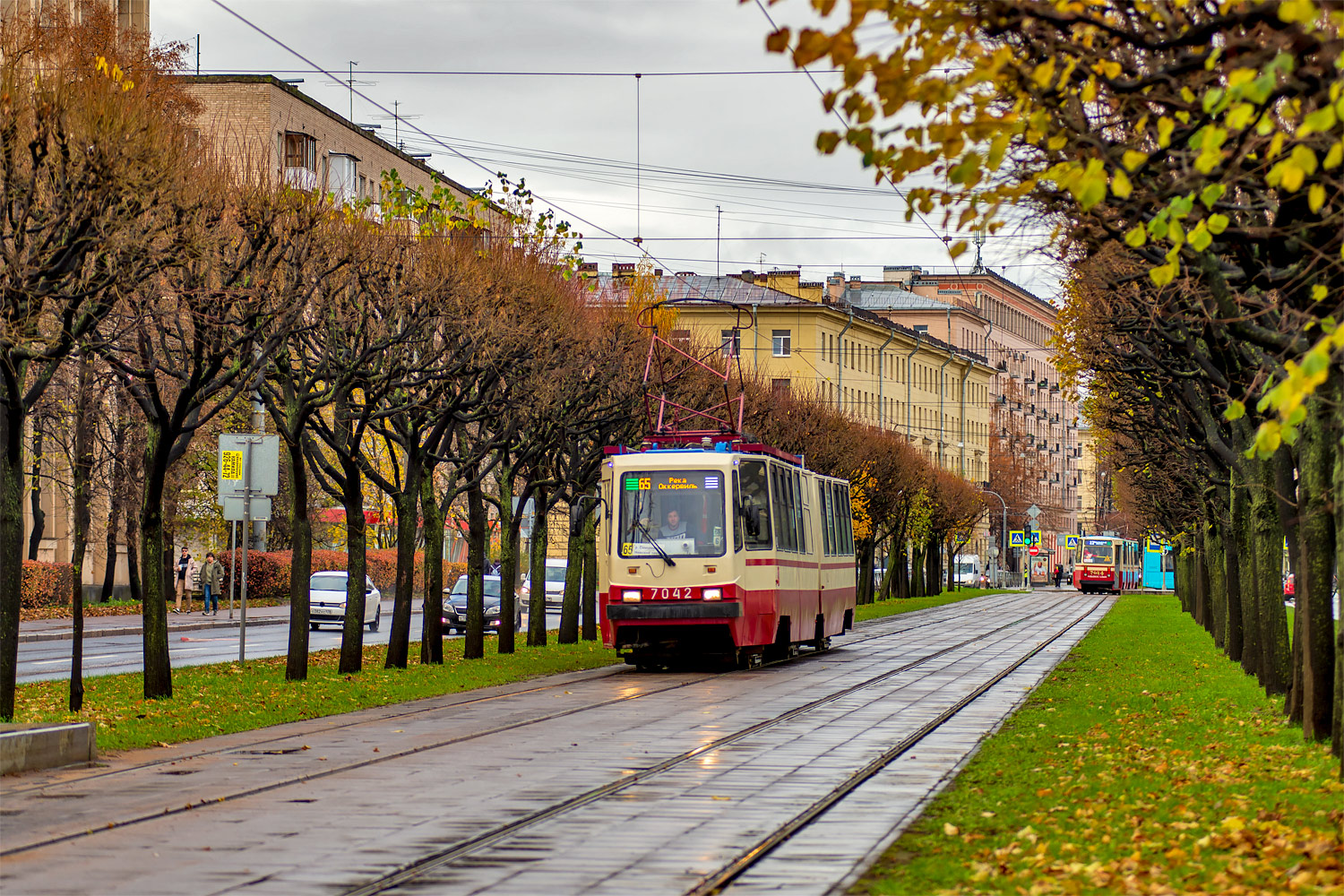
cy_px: 448
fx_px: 3733
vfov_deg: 13.7
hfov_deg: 20.4
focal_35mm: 100
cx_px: 672
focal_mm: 100
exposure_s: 1/640
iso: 160
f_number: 4
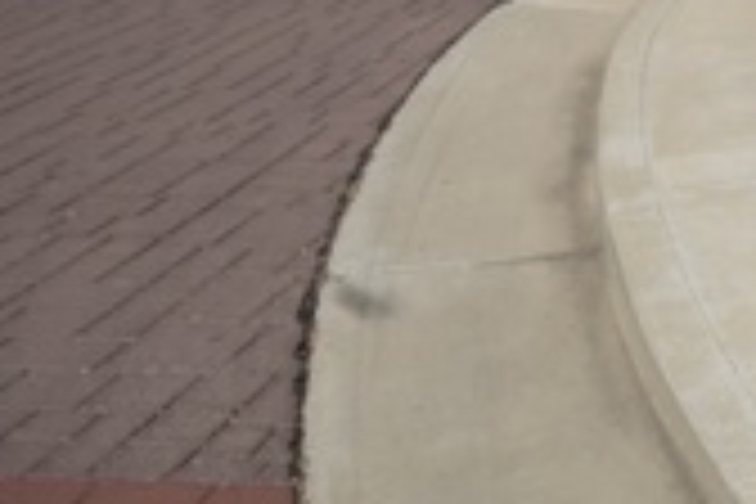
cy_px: -371
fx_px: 1197
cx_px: 1012
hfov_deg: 28.1
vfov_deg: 18.9
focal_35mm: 57
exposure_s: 1/200
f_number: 13
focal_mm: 10
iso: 100
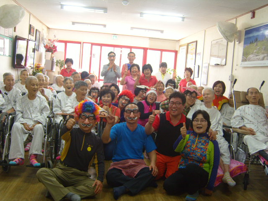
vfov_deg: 40.7
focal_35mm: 35
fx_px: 271
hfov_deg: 52.6
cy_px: 100
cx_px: 134
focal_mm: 7.4
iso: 155
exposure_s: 1/30
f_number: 2.8
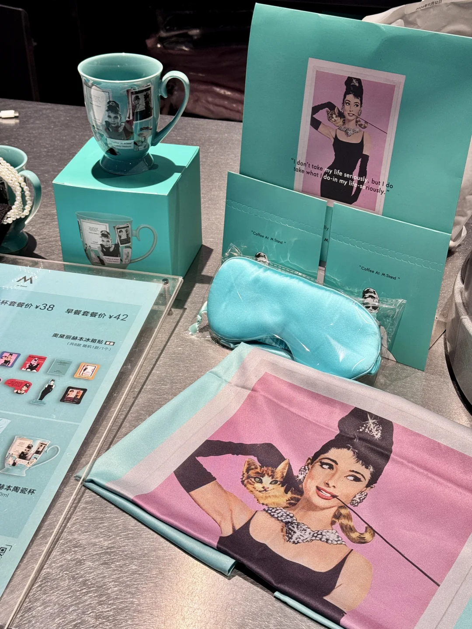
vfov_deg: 39.7
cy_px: 314
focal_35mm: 48
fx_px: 873
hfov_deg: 30.3
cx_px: 236
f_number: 1.78
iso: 64
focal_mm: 6.76
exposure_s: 1/50
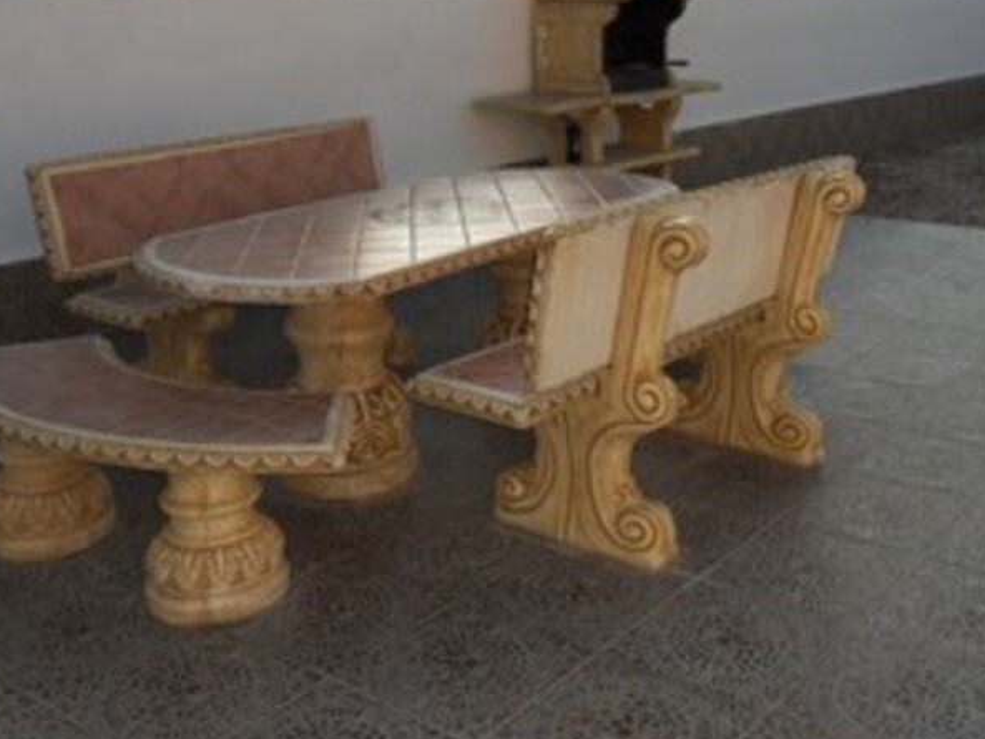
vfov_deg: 34.9
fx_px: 1167
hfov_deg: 45.5
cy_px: 272
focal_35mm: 41
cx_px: 596
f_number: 3.5
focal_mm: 4.9
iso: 80
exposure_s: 1/750
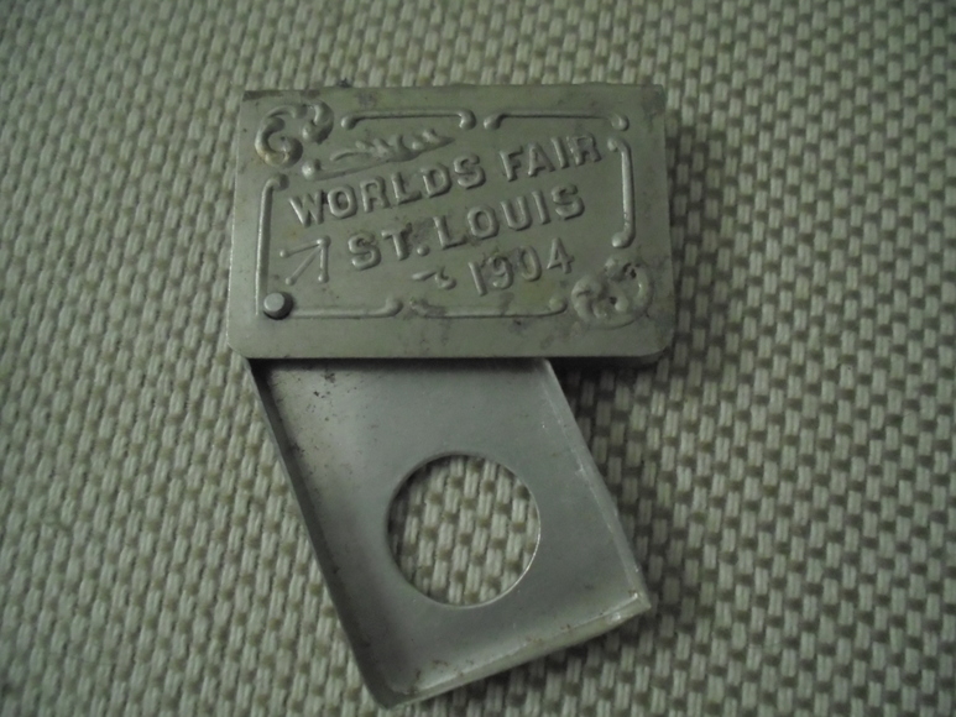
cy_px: 358
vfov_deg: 53.1
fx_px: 718
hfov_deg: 67.3
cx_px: 478
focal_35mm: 26
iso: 640
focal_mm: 4.6
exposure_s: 1/125
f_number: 3.5
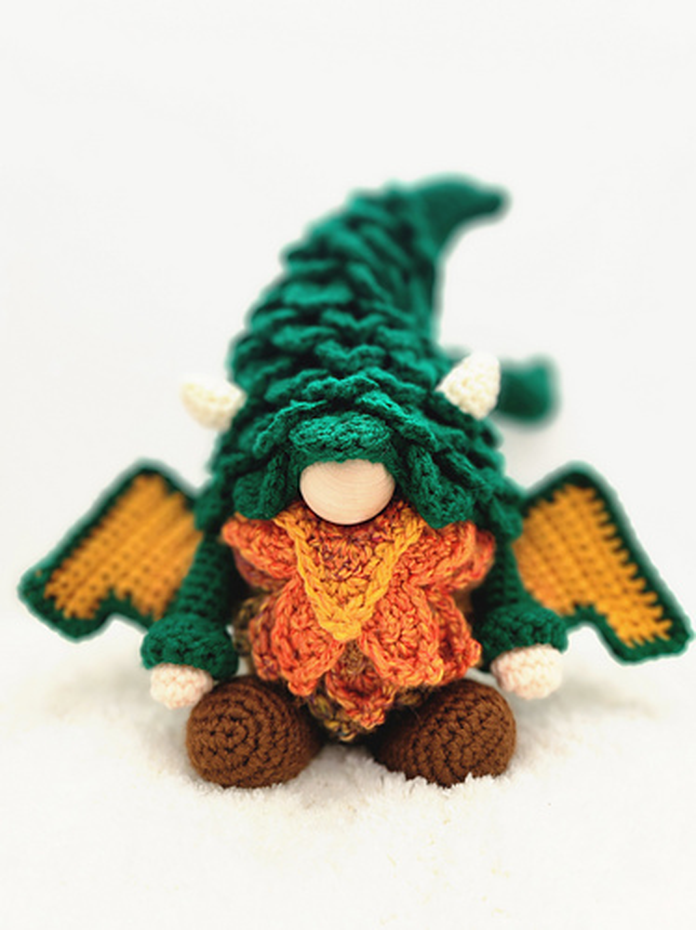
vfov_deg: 74.0
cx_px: 348
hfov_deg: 58.8
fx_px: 618
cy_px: 465
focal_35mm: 23
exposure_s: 1/120
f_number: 1.8
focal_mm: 5.4
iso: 50
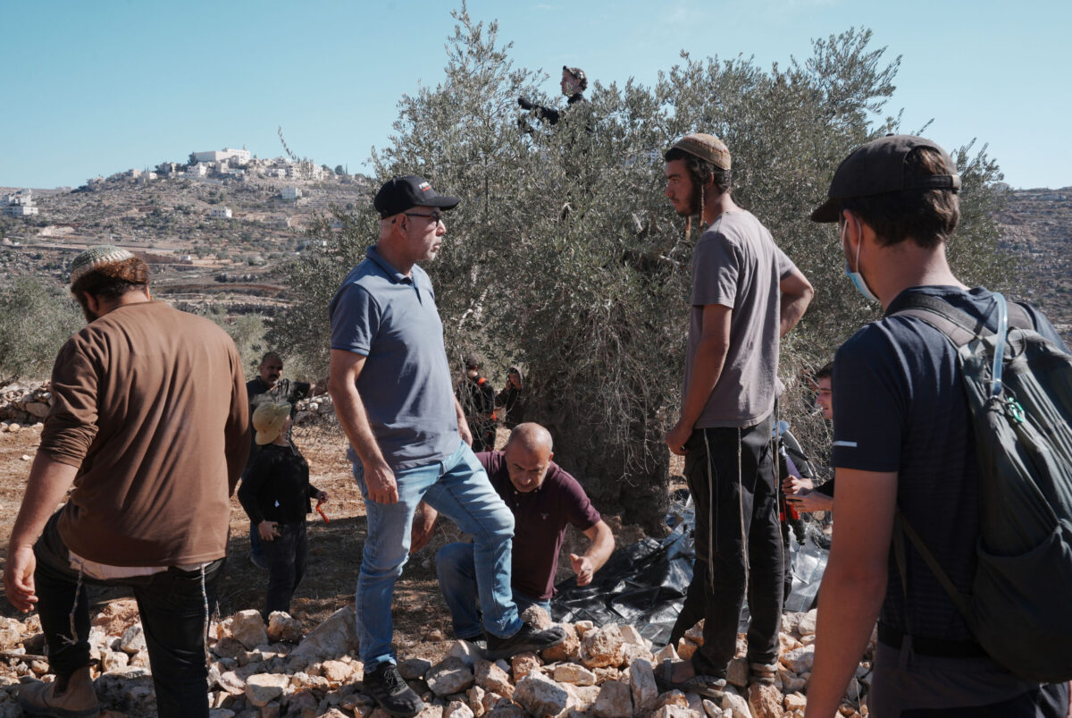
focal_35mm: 33
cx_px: 536
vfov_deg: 40.1
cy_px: 359
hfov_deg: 57.2
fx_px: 984
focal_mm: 33
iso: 200
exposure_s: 1/250
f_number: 11
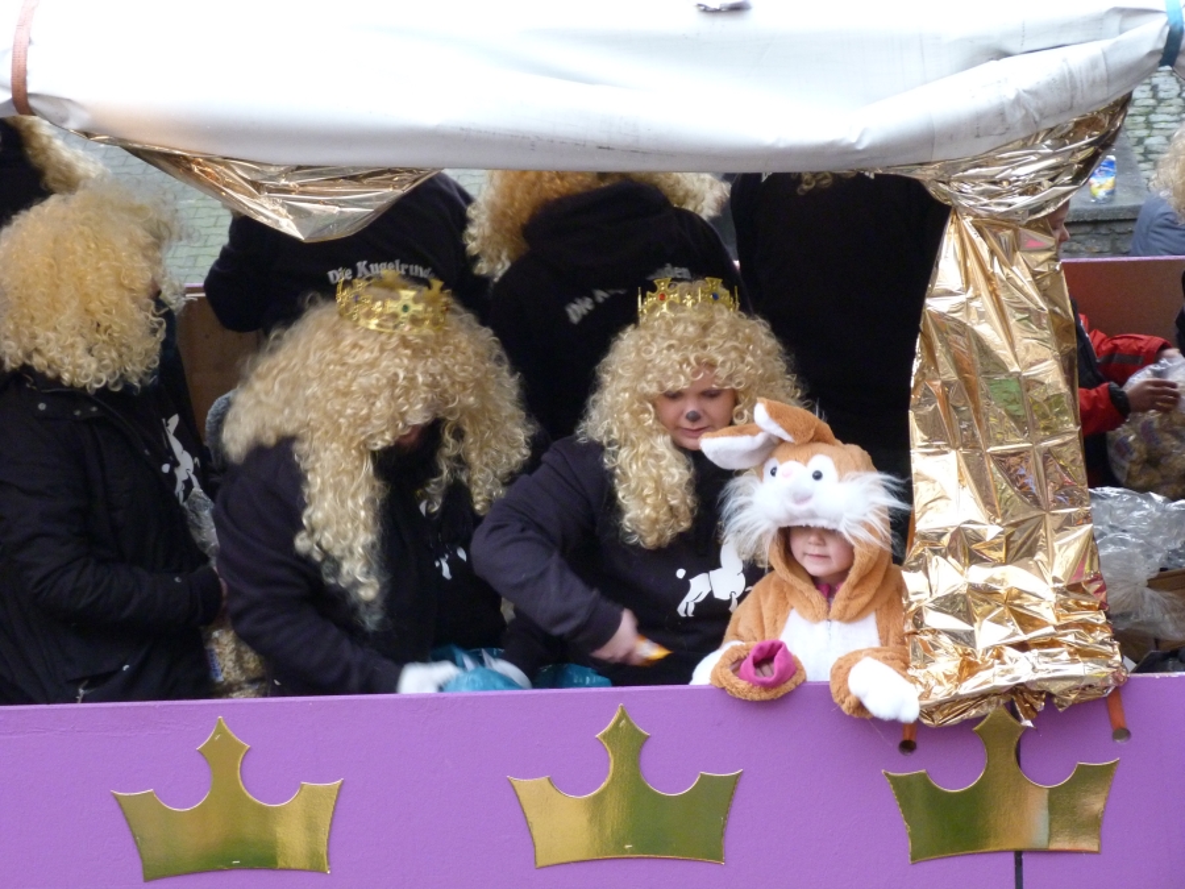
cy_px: 444
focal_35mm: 141
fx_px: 4827
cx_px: 592
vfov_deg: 10.5
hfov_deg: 14.0
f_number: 3.6
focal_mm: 25.4
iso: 400
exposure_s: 1/40
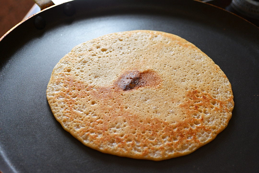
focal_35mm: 60
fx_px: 432
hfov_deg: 33.4
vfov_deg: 22.6
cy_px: 86
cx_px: 130
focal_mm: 40
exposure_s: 1/40
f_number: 5.3
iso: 400
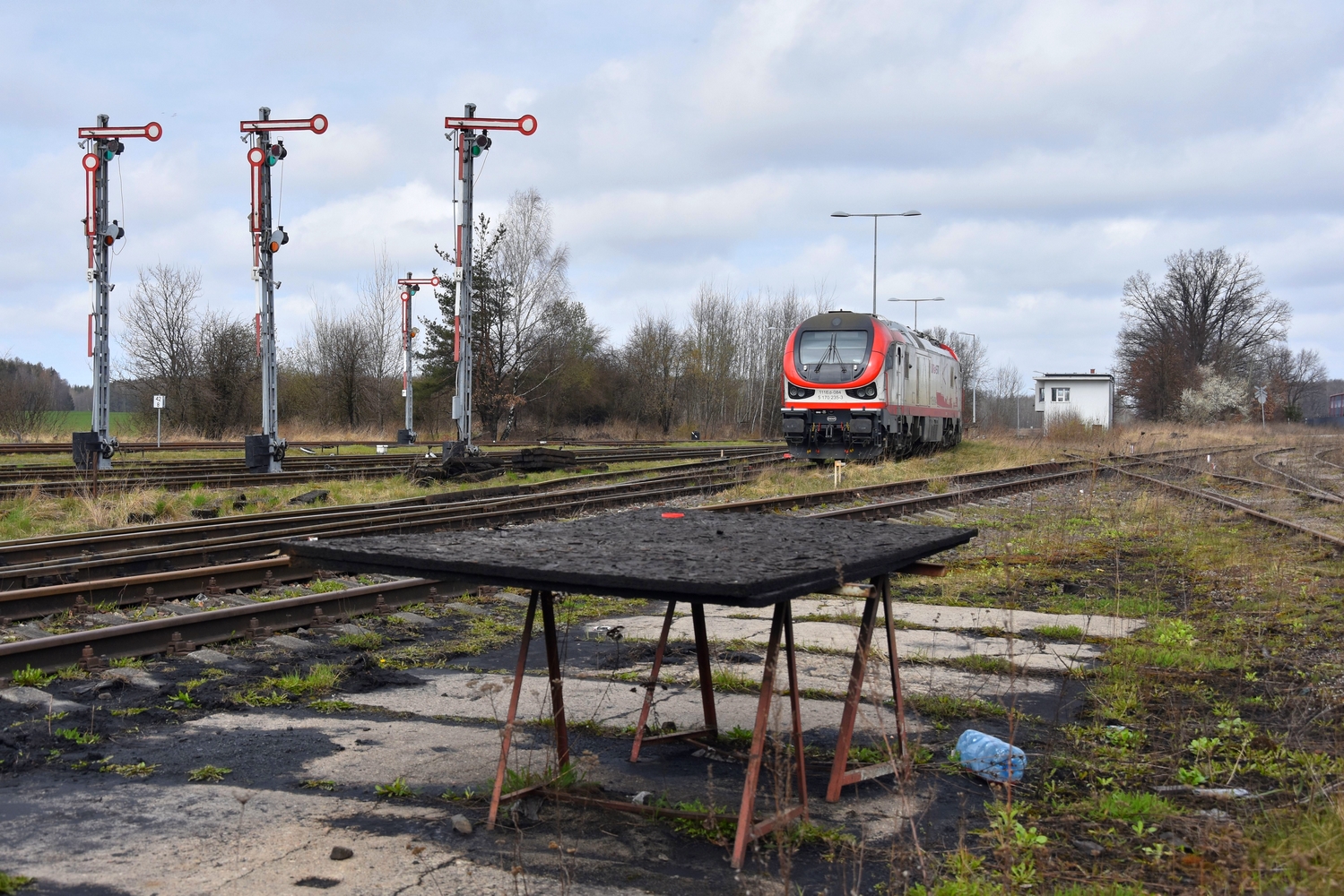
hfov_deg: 43.6
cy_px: 448
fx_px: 1680
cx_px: 672
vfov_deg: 29.9
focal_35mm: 45
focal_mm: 30
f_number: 7.1
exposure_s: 1/500
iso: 160
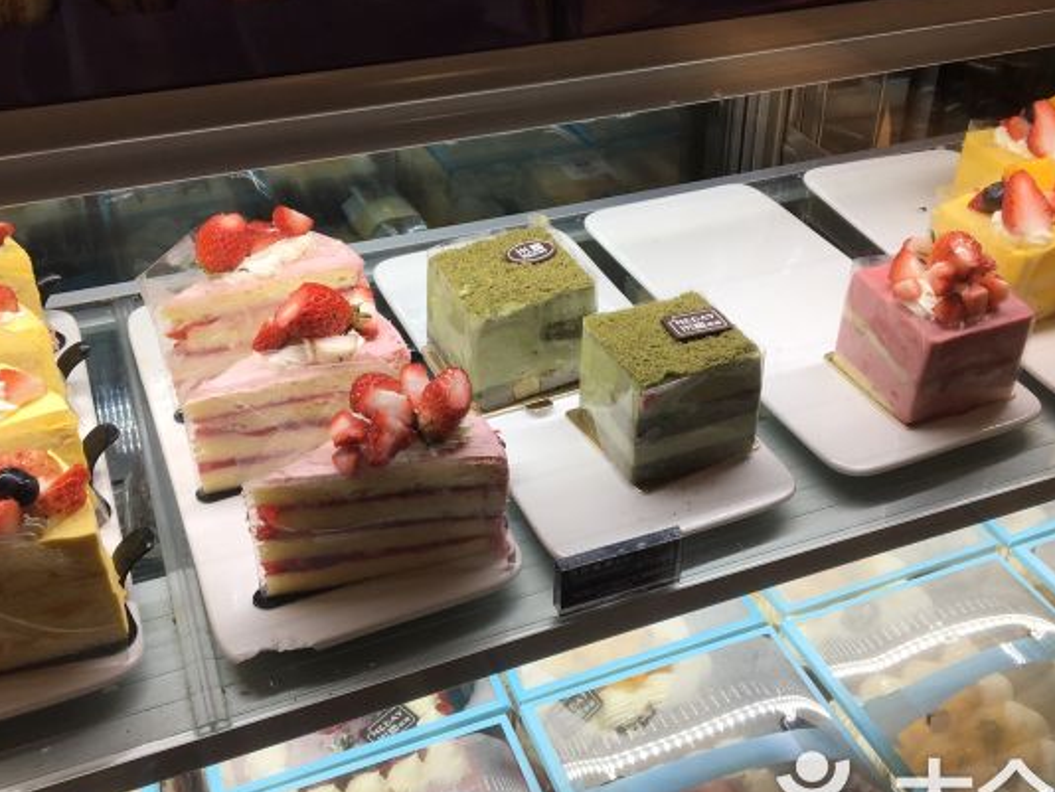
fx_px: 1159
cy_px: 382
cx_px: 581
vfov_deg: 37.7
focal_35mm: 38
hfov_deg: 48.9
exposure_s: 1/101
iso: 25
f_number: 2.2
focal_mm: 4.15
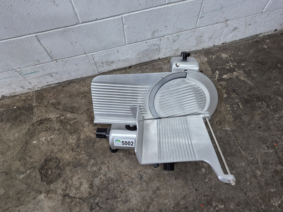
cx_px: 142
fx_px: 188
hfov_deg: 73.9
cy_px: 106
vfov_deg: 58.9
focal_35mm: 23
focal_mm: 5.4
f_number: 1.8
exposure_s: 1/120
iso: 250
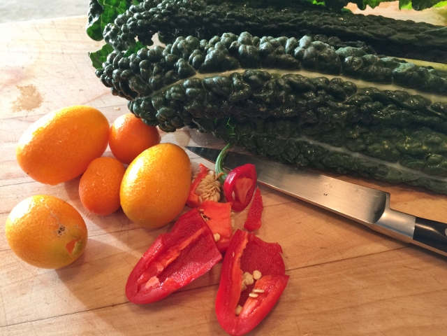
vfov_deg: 48.2
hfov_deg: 61.7
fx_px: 374
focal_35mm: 29
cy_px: 168
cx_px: 224
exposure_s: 1/30
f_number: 2.2
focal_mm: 4.15
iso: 50
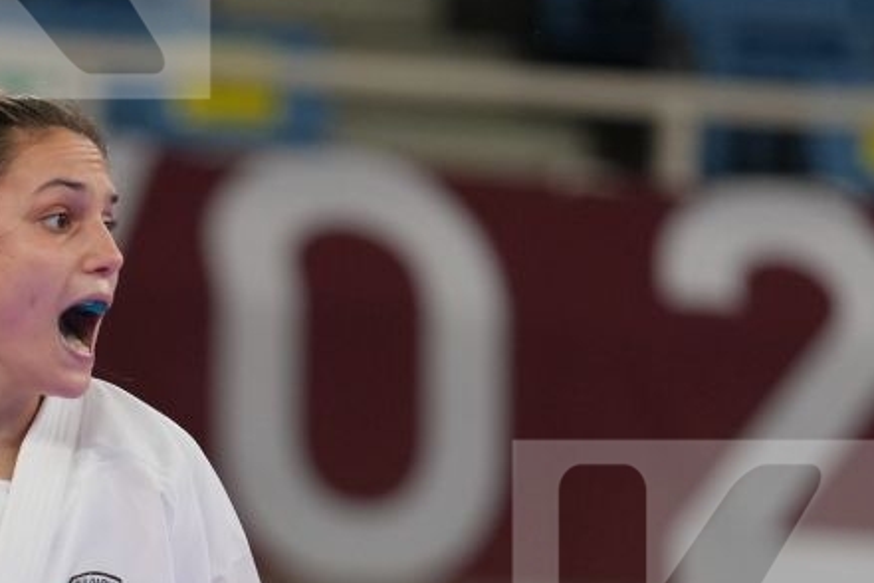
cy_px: 621
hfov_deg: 2.5
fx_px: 19809
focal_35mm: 816
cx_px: 26
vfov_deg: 1.7
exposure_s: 1/1000
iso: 640
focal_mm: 200
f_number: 2.8
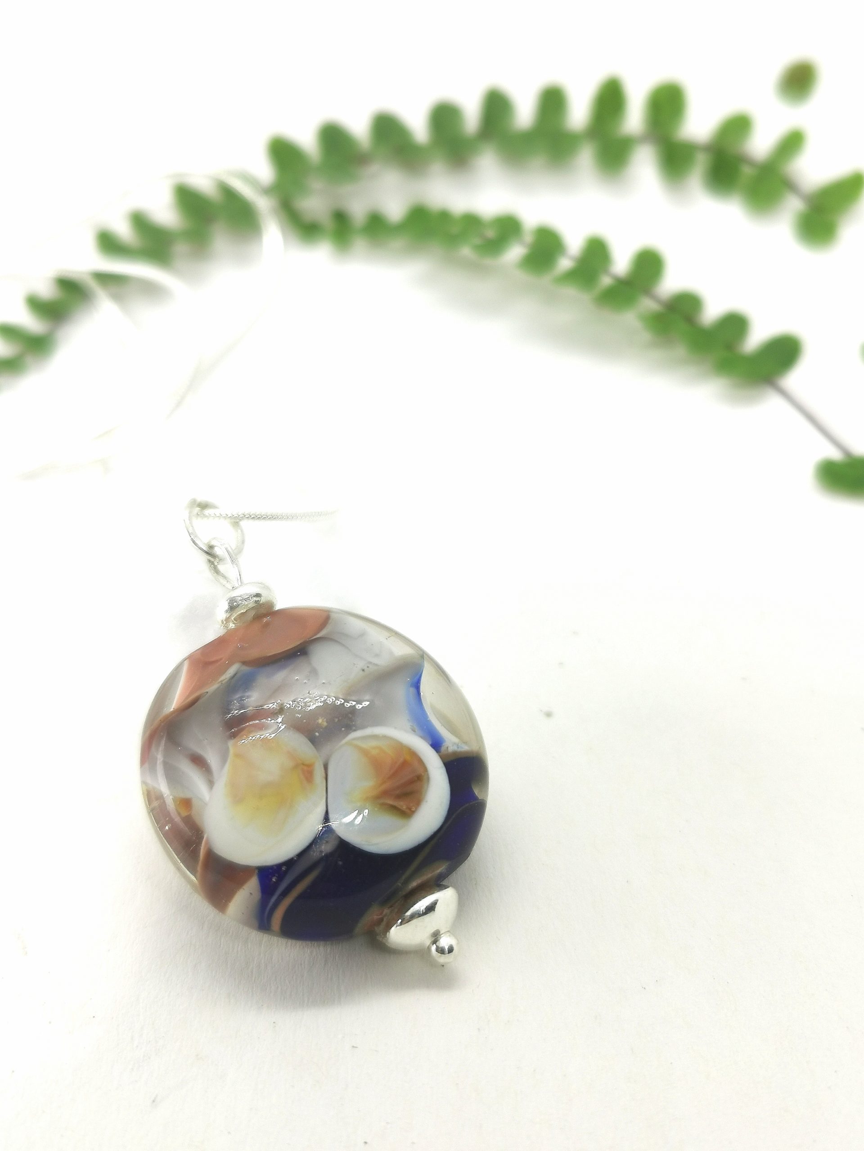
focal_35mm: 40
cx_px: 432
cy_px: 576
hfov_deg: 36.0
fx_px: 1331
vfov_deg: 46.8
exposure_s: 1/293
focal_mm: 5.56
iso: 50
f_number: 1.6
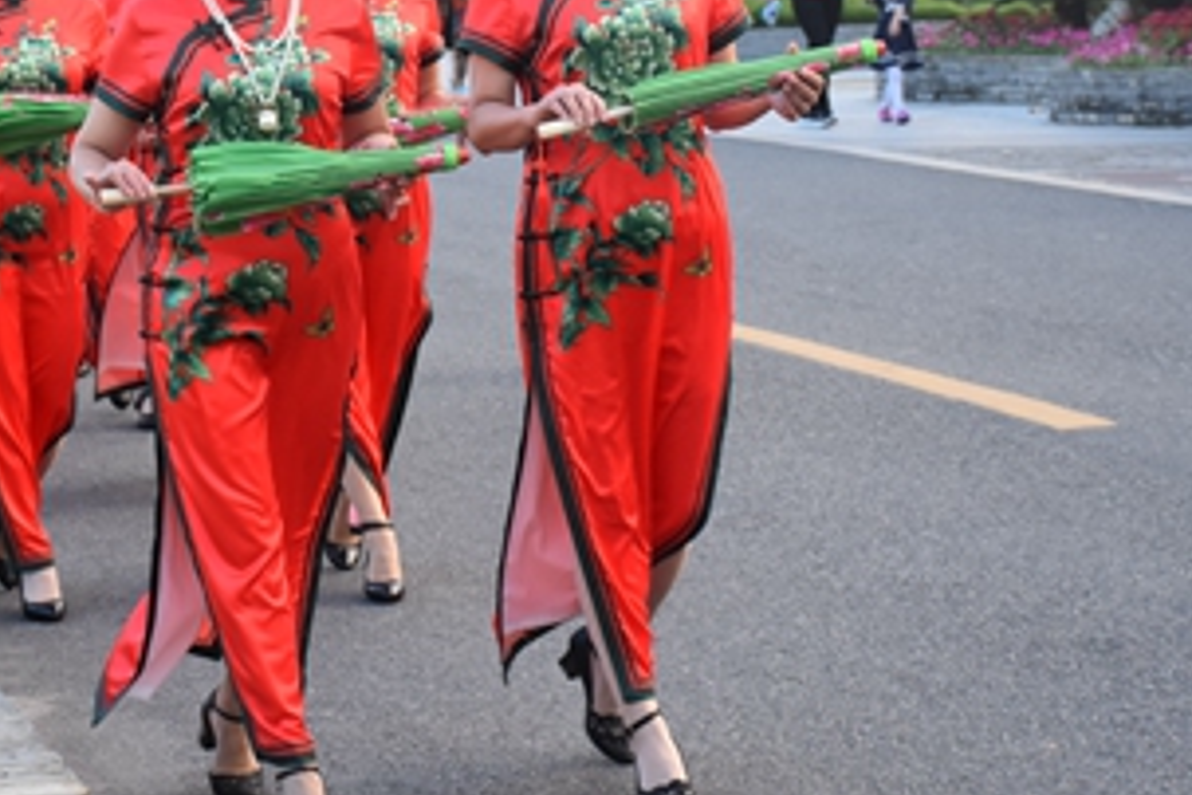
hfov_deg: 15.0
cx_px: 228
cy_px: 124
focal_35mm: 136
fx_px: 4503
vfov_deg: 10.0
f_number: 6.3
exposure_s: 1/160
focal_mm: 50
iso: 800
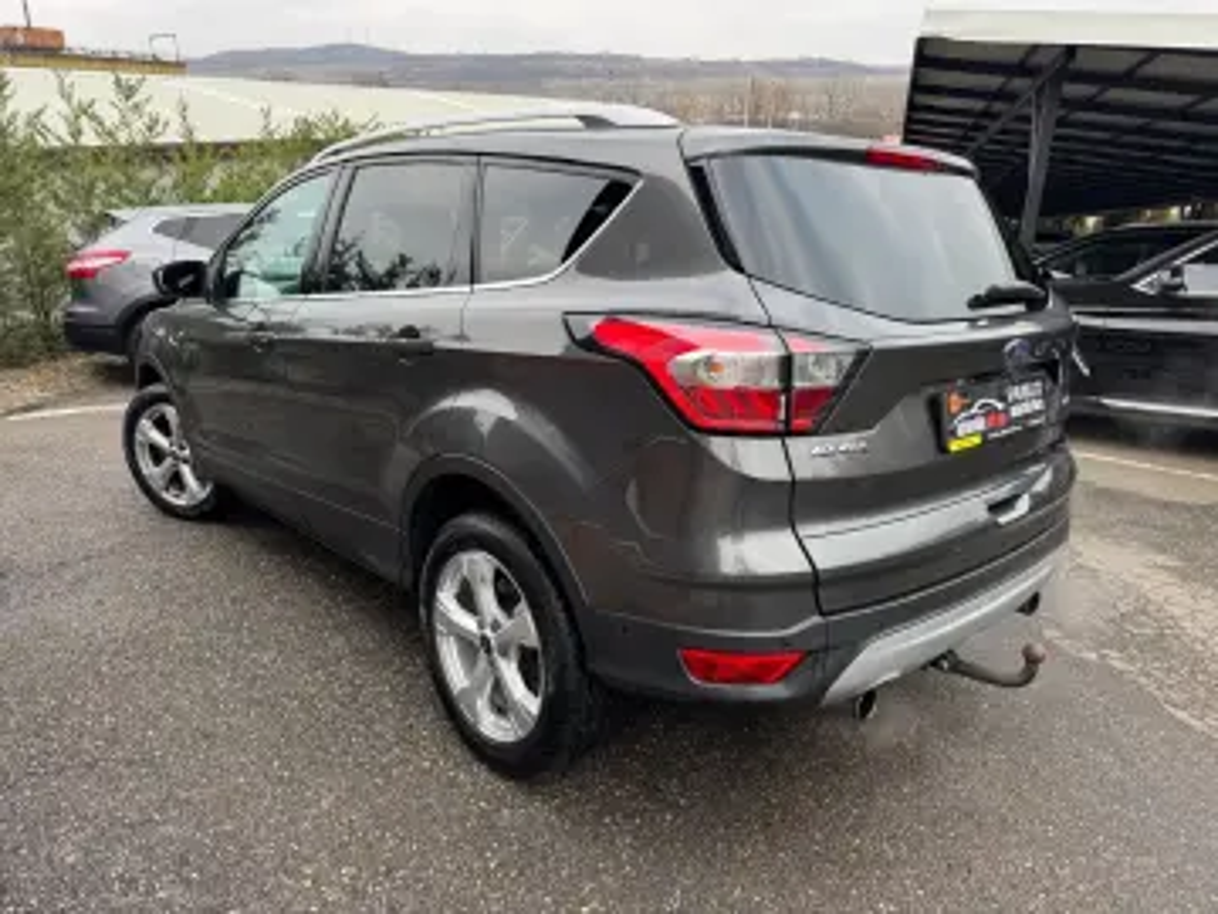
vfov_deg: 56.8
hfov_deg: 71.6
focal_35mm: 24
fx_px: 844
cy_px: 457
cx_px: 609
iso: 64
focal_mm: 6.76
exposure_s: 1/255
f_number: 1.78
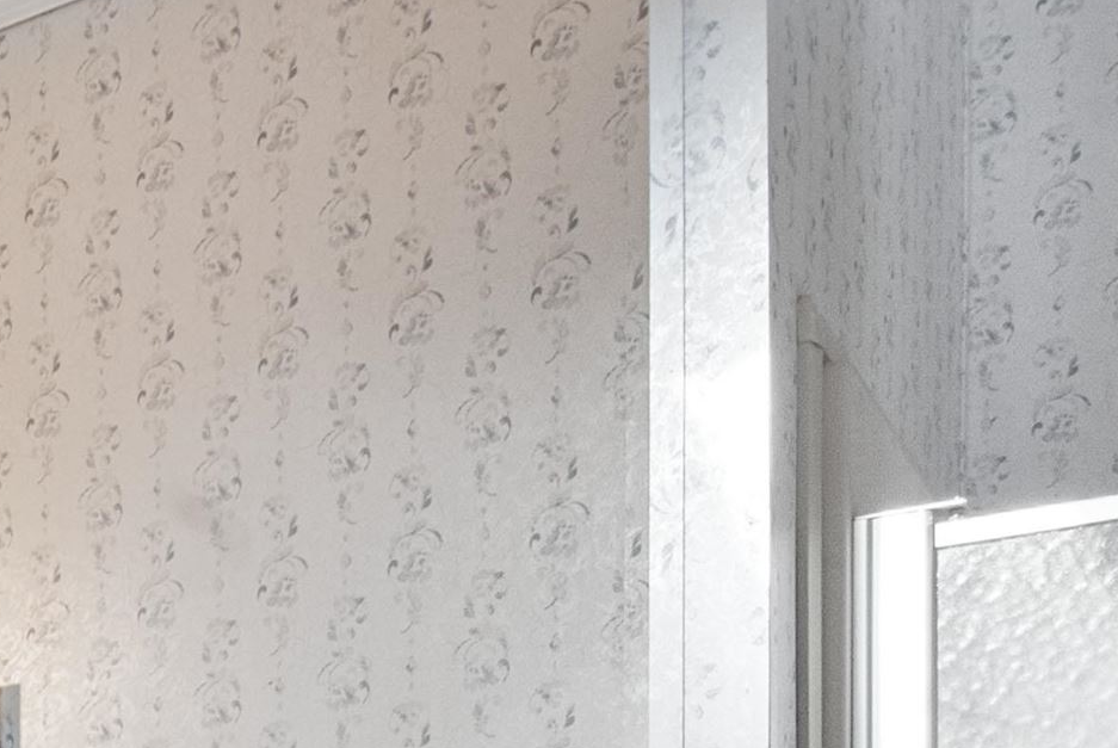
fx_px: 1834
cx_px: -113
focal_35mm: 59
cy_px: 1176
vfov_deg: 19.5
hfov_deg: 30.3
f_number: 11
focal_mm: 12
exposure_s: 1/1.43
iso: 200
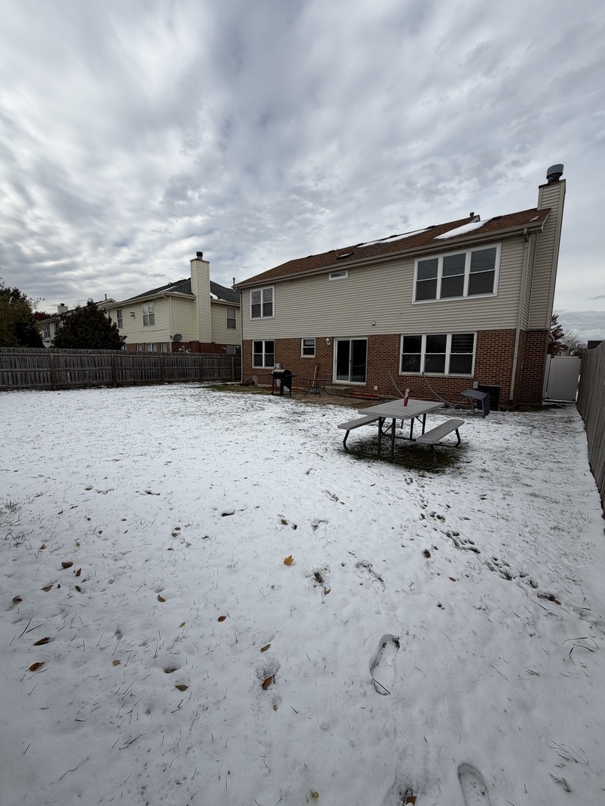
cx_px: 302
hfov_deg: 85.7
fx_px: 326
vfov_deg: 102.1
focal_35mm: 14
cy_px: 403
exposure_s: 1/1125
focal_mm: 2.22
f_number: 2.2
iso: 20
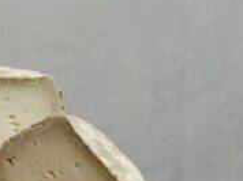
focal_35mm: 445
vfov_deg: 3.3
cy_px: 92
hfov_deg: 4.5
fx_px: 3120
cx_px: 4
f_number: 8
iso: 1250
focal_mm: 137
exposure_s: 1/60
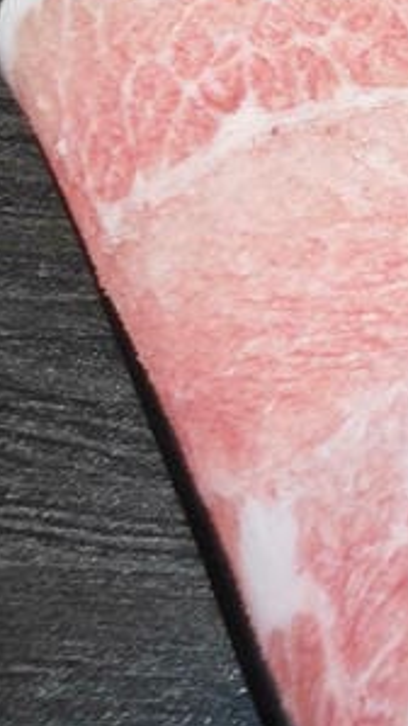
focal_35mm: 83
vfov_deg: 24.7
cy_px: 46
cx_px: 1243
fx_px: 1598
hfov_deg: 10.3
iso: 80
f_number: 1.8
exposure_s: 1/120
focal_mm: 2.03
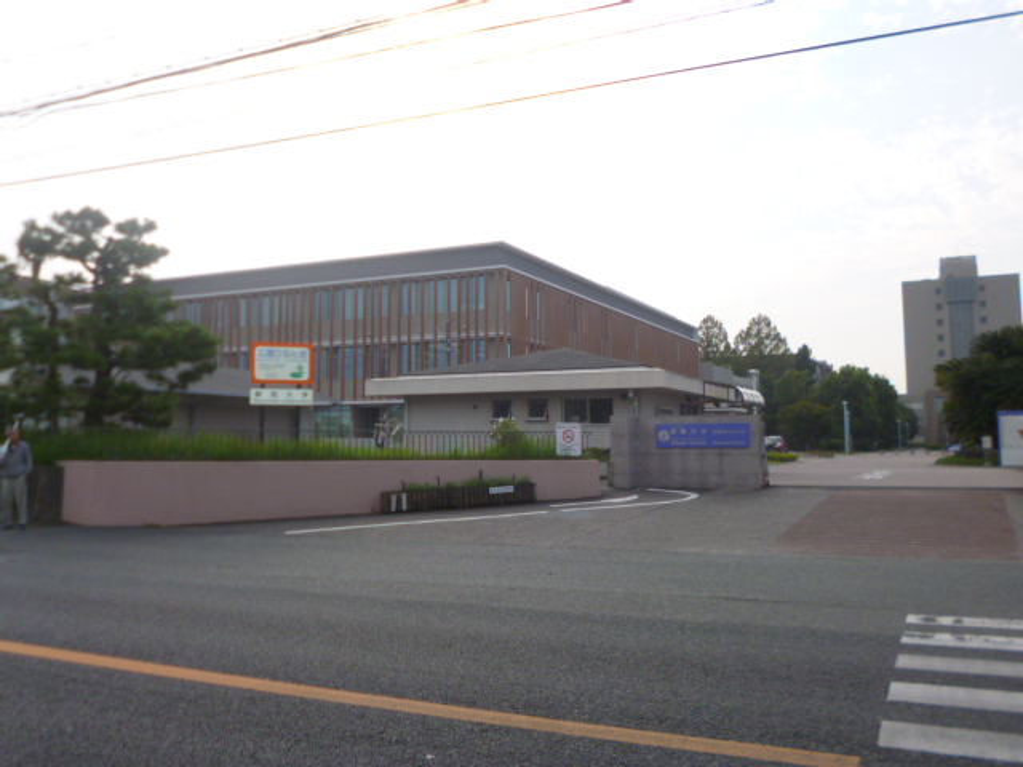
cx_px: 512
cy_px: 384
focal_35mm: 32
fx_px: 946
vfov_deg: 44.2
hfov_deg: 56.8
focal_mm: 5.7
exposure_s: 1/1300
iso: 100
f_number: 2.9
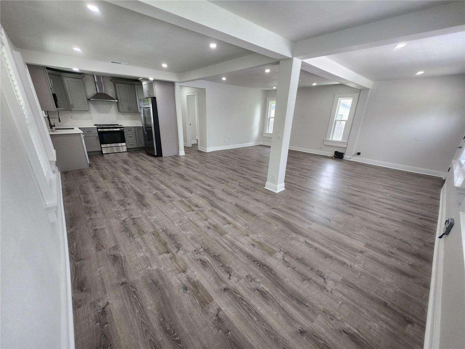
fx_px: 175
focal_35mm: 13
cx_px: 232
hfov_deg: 106.2
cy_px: 174
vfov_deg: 89.9
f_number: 2.2
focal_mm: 1.74
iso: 100
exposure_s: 1/60
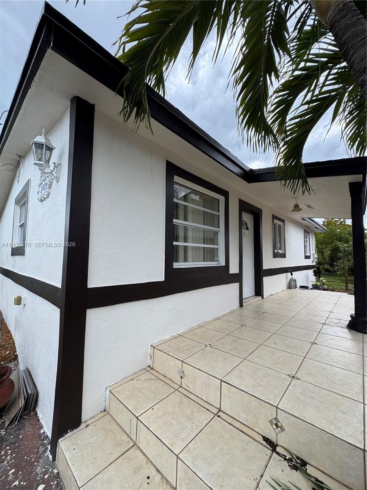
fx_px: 198
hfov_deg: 85.7
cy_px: 245
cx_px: 184
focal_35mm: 14
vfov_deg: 102.1
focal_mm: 2.22
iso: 40
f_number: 2.2
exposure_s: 1/418
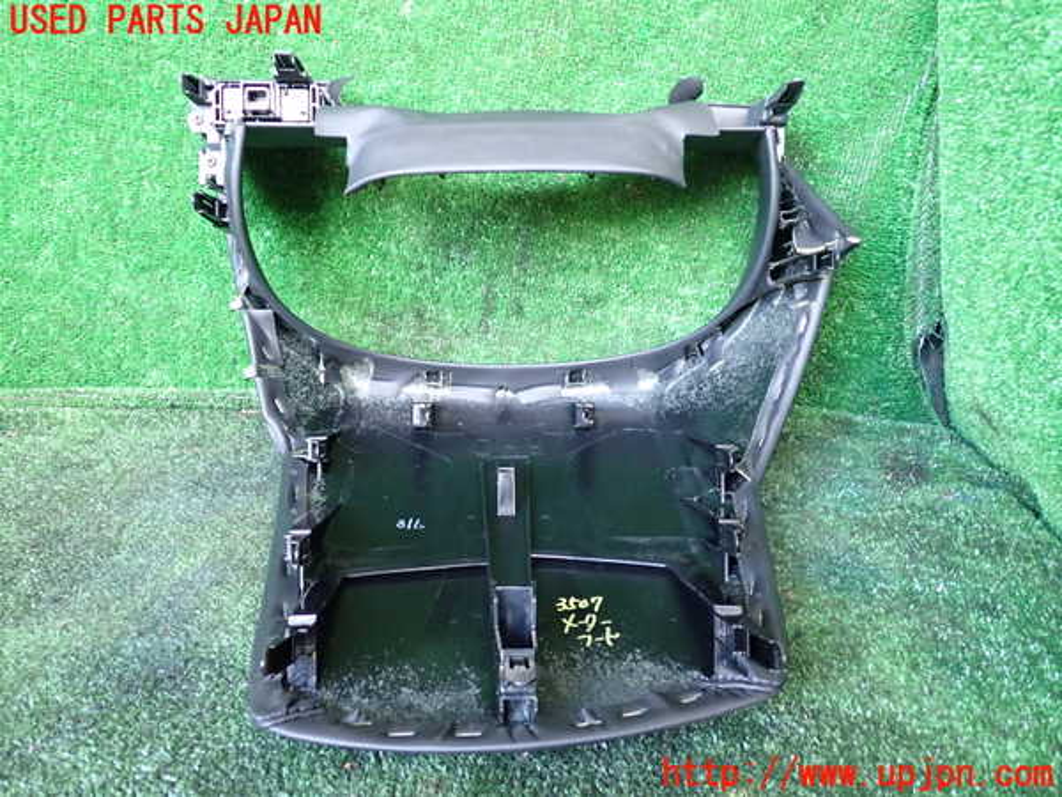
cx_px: 531
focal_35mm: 30
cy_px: 398
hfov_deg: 60.0
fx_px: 920
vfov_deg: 46.8
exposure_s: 1/30
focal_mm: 5.4
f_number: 2.3
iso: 400
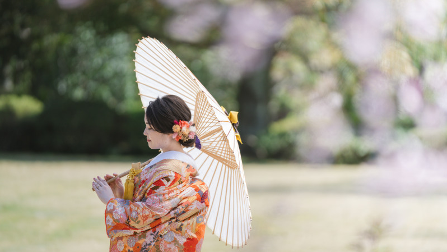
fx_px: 2489
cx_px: 224
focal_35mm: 210
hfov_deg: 10.3
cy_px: 129
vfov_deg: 5.8
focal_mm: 200
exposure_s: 1/2000
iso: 200
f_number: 2.8
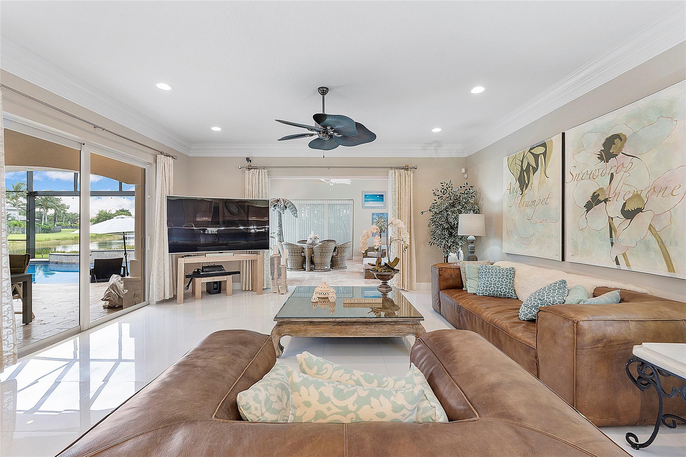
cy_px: 228
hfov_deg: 100.4
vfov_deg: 77.3
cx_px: 343
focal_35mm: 15
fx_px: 286
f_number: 8
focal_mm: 10
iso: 250
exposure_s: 1/4
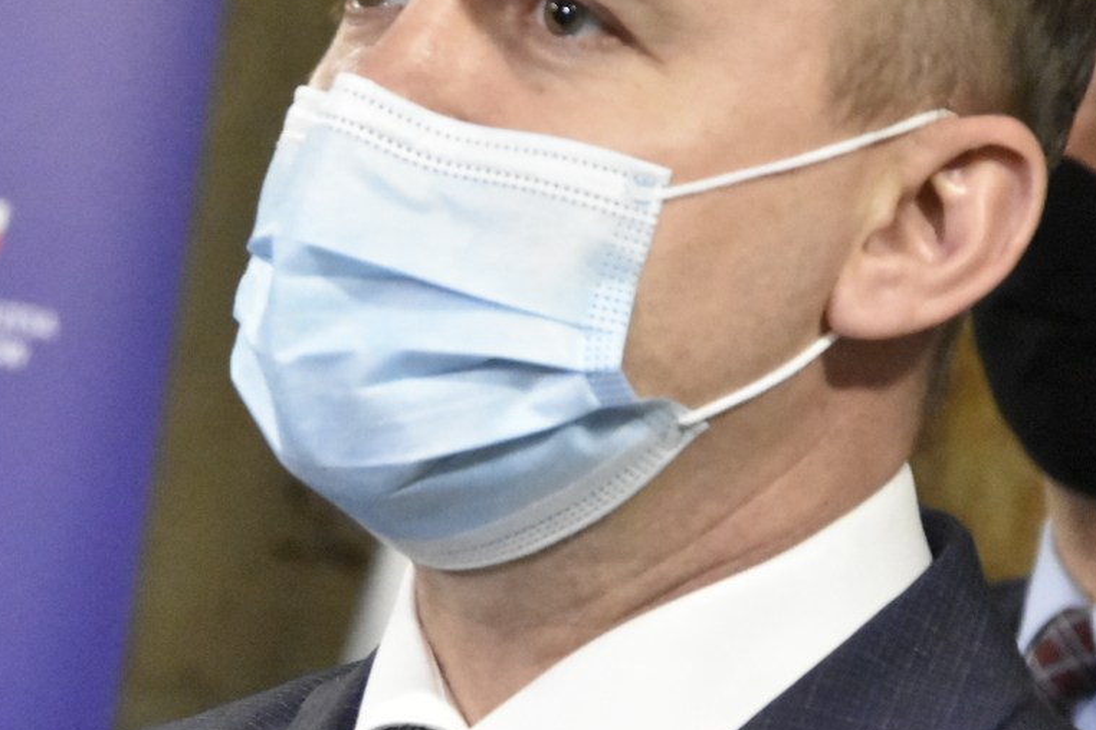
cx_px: -19
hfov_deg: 8.6
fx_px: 7278
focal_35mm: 239
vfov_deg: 5.7
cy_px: 329
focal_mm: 75
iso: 14400
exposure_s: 1/200
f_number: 5.3
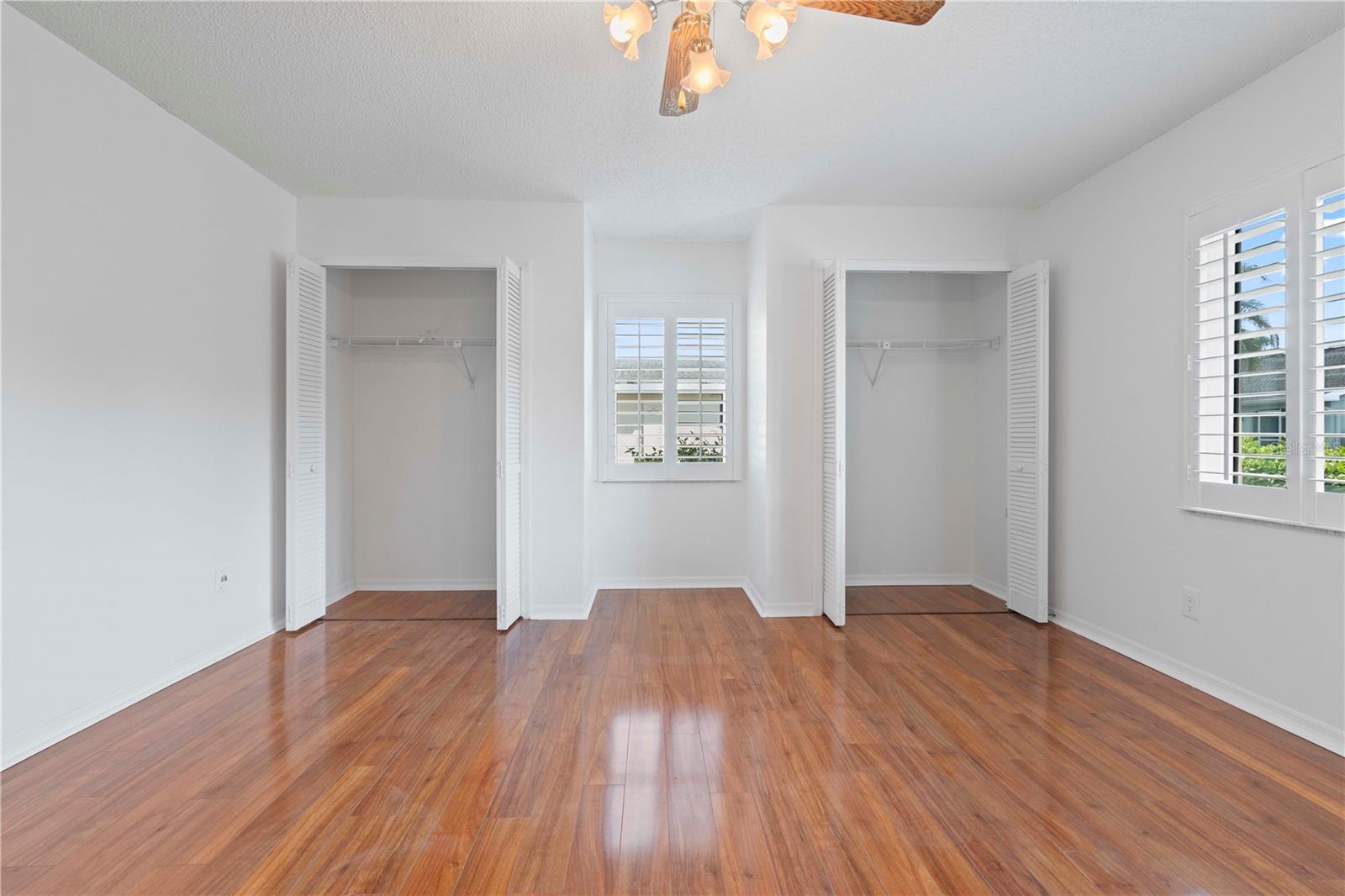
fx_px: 598
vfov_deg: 73.7
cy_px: 448
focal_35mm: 16
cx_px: 672
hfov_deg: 96.7
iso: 250
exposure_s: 1/3
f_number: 9
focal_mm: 16
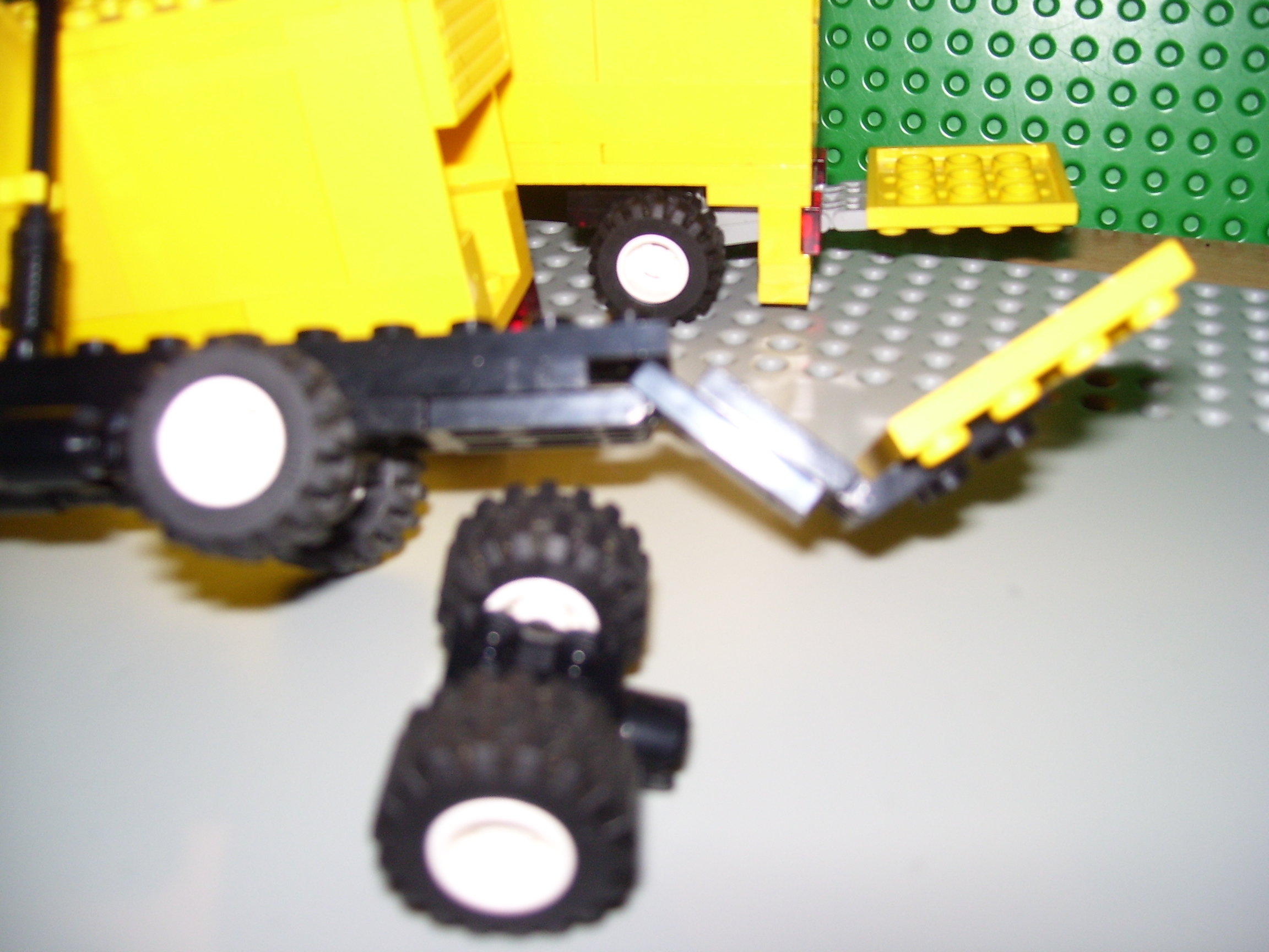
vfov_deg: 39.7
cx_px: 634
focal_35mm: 36
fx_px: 1320
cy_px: 476
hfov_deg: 51.4
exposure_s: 1/60
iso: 80
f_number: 2.7
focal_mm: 6
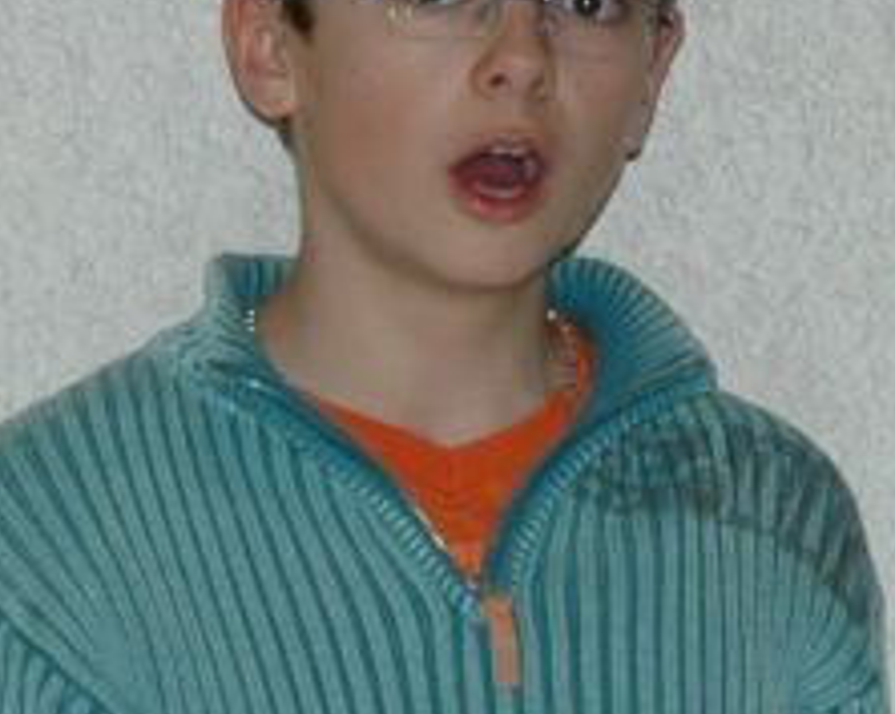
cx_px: 254
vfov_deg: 2.3
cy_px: 1085
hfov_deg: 2.9
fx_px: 17671
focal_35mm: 668
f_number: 4.5
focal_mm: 70
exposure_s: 1/60
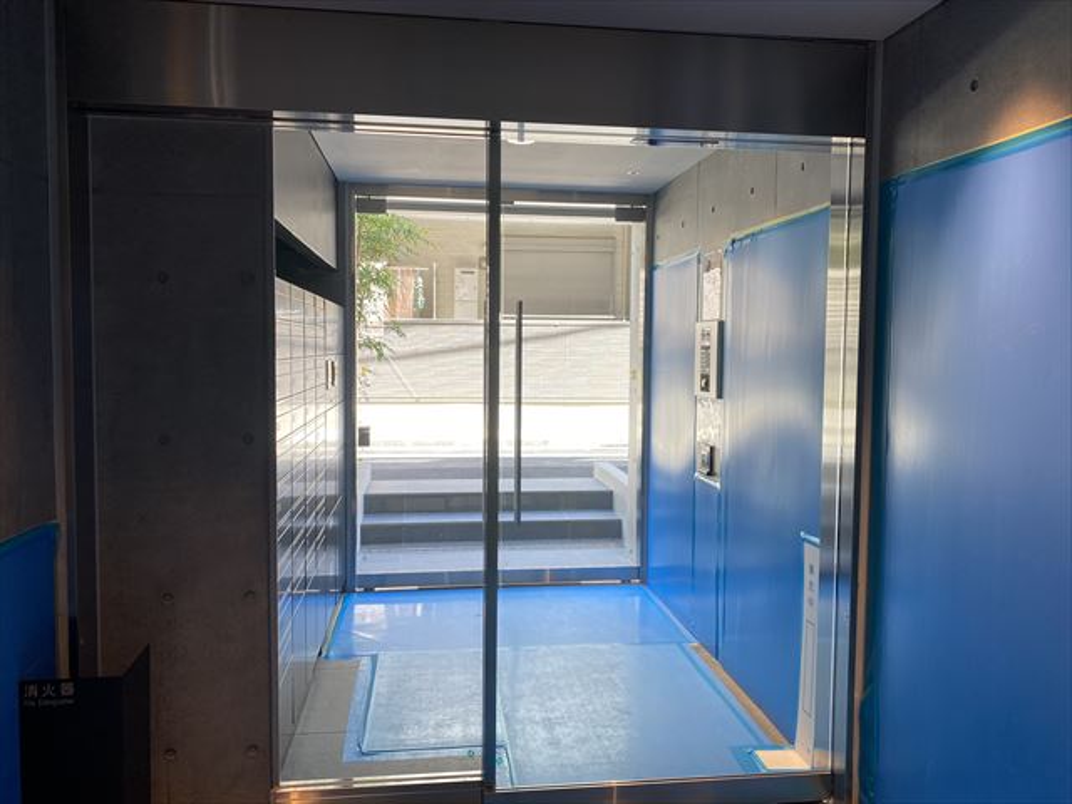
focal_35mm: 26
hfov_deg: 67.3
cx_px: 536
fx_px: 805
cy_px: 402
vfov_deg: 53.1
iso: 50
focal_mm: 4.25
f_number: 1.8
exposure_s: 1/122
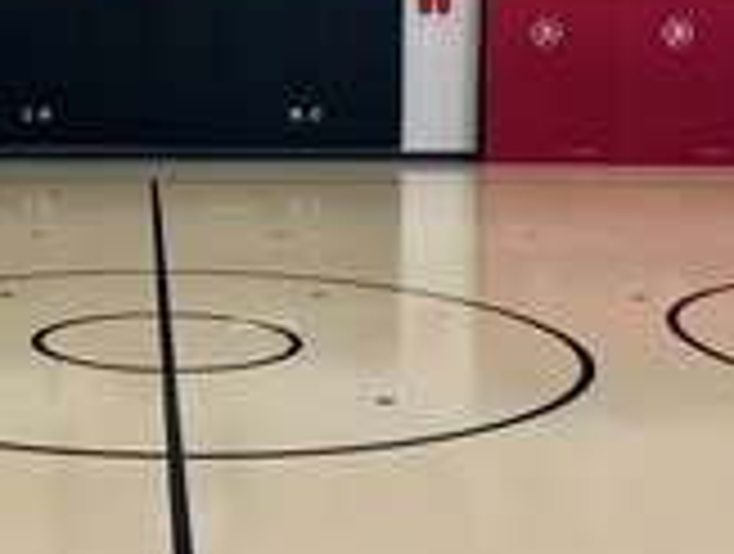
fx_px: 1509
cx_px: 104
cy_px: 108
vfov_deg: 20.6
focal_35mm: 71
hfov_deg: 26.6
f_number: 2.2
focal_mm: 4.15
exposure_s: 1/30
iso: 50
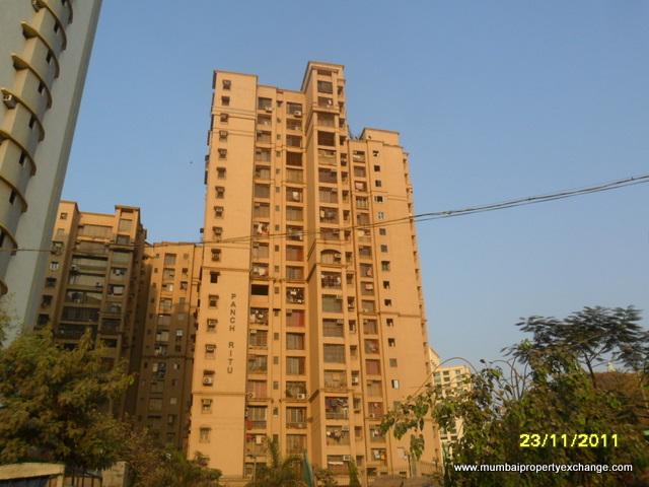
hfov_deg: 56.8
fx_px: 600
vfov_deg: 44.2
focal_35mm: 32
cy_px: 244
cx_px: 324
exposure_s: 1/500
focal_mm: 5.7
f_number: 3.7
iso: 100
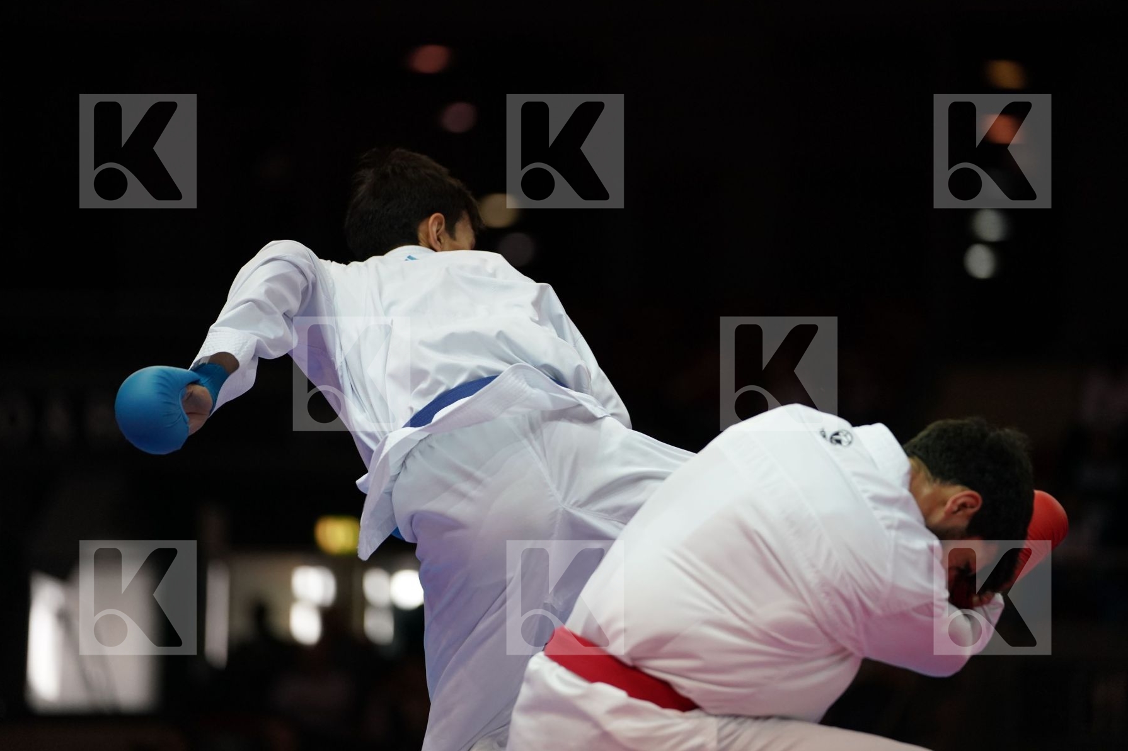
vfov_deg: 7.9
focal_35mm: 174
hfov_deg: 11.8
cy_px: 374
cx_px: 565
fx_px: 5451
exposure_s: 1/1000
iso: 2000
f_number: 2.8
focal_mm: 173
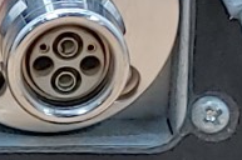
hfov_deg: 5.9
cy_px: 301
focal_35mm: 342
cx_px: -234
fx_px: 2295
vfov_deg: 4.0
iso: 50
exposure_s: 1/63
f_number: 1.8
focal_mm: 4.36
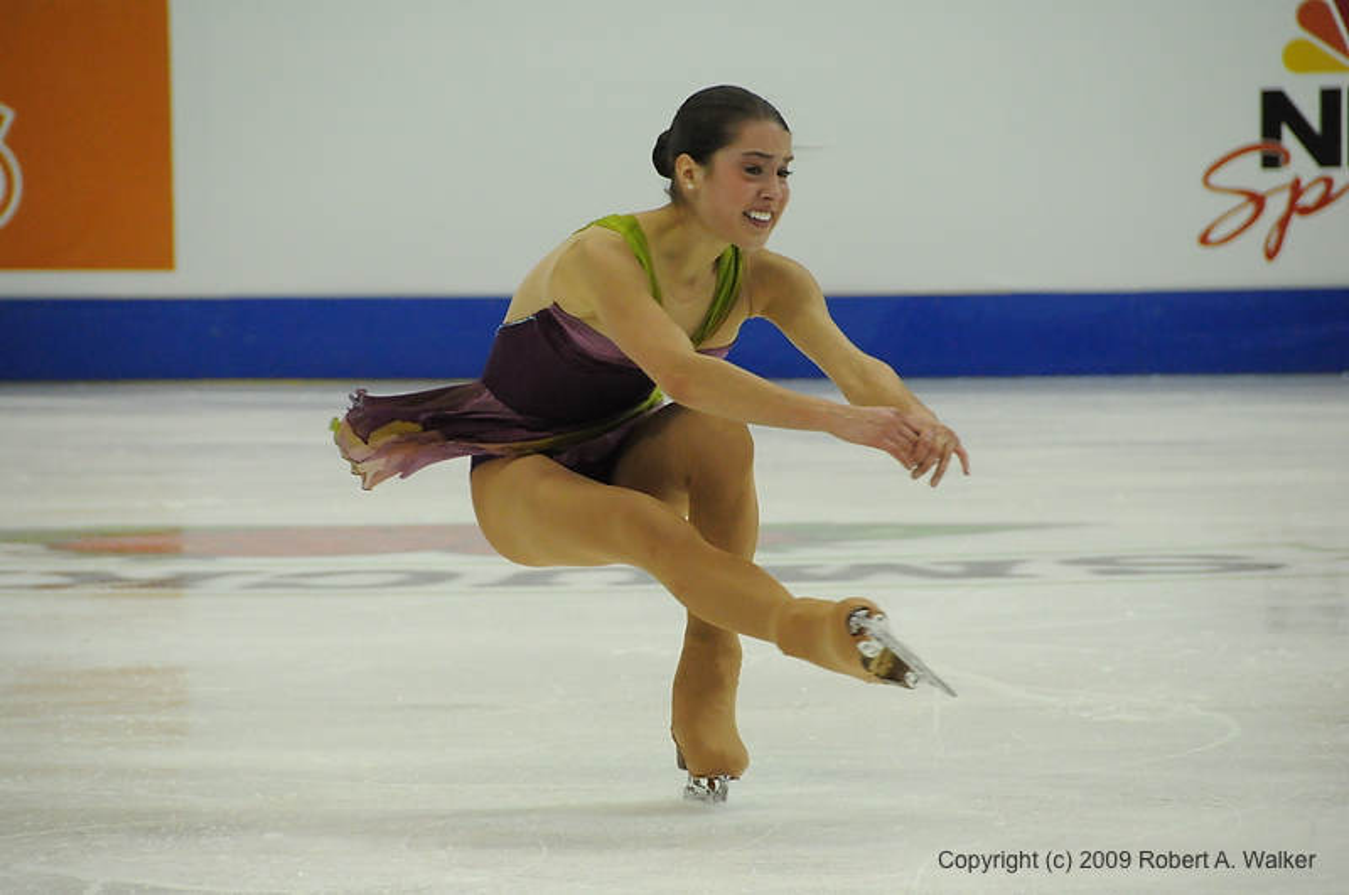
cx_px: 674
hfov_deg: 6.9
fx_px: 11226
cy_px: 448
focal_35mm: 300
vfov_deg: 4.6
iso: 3200
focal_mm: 200
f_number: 5.6
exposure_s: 1/1000
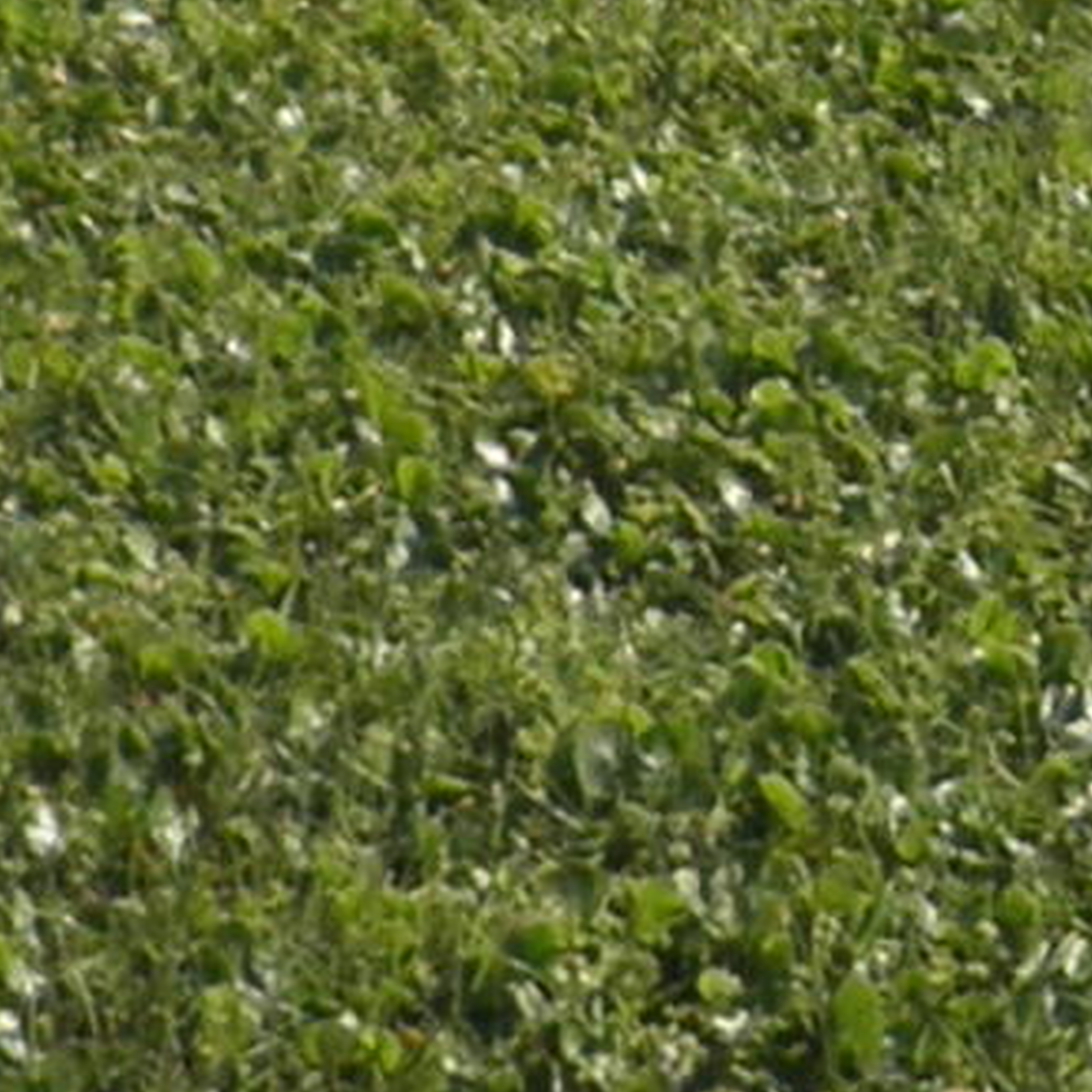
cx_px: 1108
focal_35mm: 192
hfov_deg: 9.1
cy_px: -2260
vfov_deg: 7.8
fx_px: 6853
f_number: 8.3
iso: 64
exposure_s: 1/200
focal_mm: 4.3
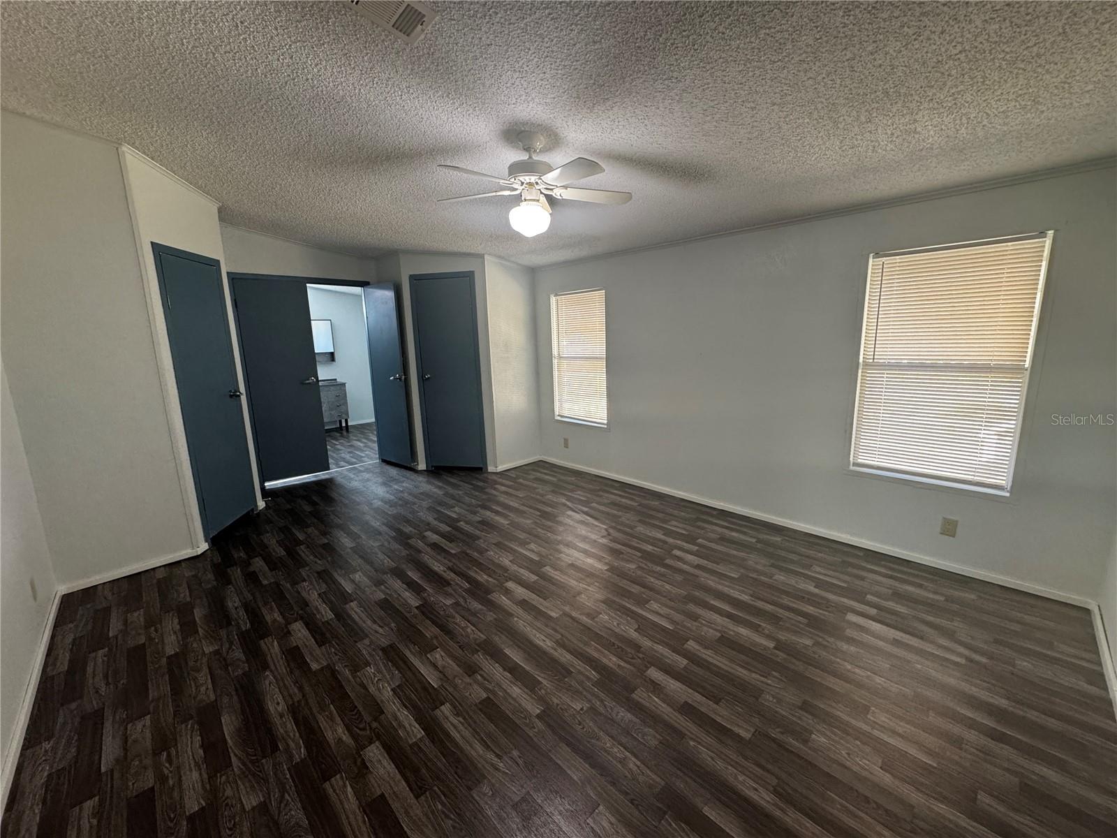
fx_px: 452
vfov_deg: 85.7
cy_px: 419
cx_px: 558
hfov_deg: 102.1
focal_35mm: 14
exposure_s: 1/60
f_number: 2.2
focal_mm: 2.22
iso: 320
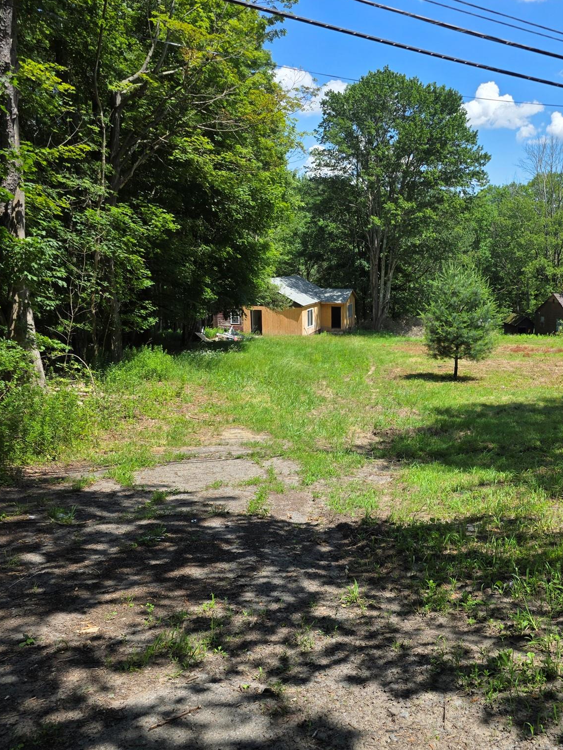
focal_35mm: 31
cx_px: 388
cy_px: 373
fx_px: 672
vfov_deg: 58.3
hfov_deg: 44.6
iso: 80
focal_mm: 6.3
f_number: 1.7
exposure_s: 1/3768
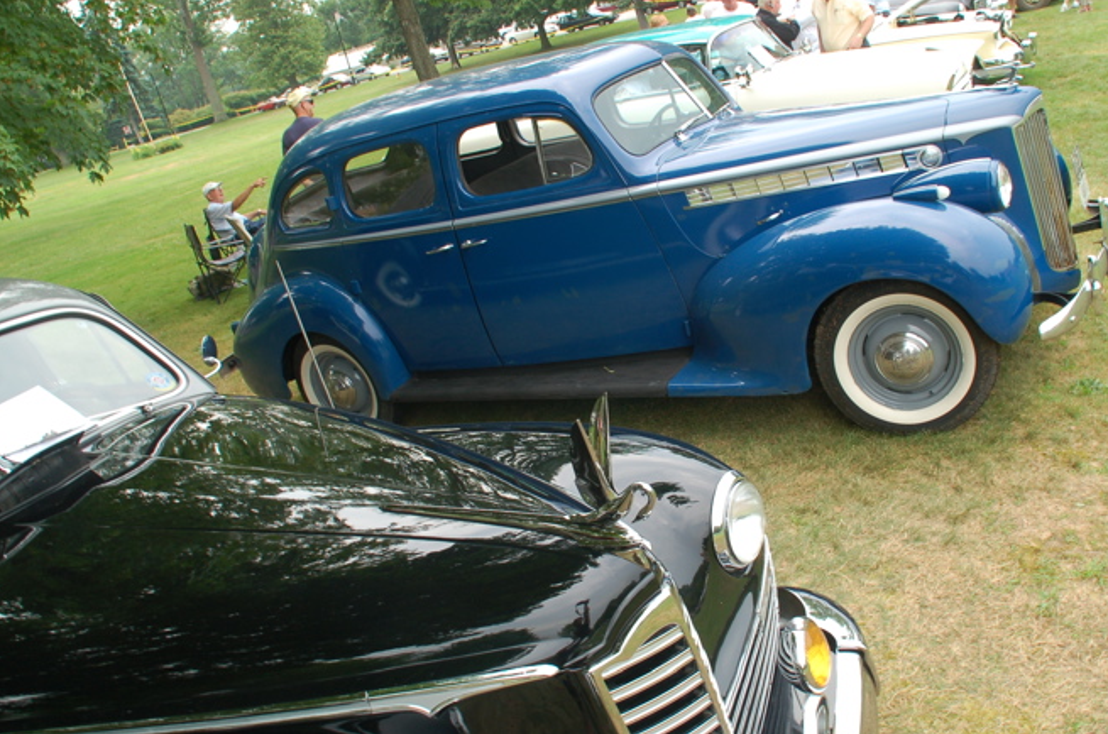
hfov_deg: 57.1
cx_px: 633
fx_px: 1014
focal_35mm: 33
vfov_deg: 39.8
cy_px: 393
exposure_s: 1/60
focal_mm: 18
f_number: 11
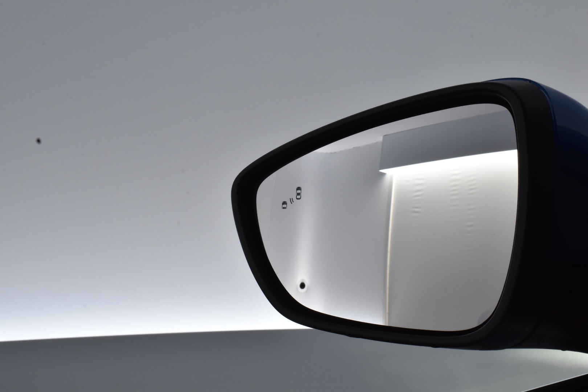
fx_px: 833
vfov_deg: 26.5
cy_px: 196
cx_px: 294
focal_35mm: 51
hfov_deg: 38.9
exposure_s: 1/13
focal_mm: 34
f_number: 29
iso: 1250
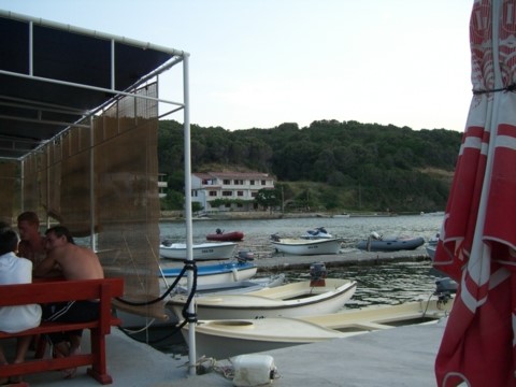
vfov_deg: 37.7
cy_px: 194
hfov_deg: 49.0
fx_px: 566
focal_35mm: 38
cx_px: 258
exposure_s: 1/100
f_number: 2.7
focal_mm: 6.2
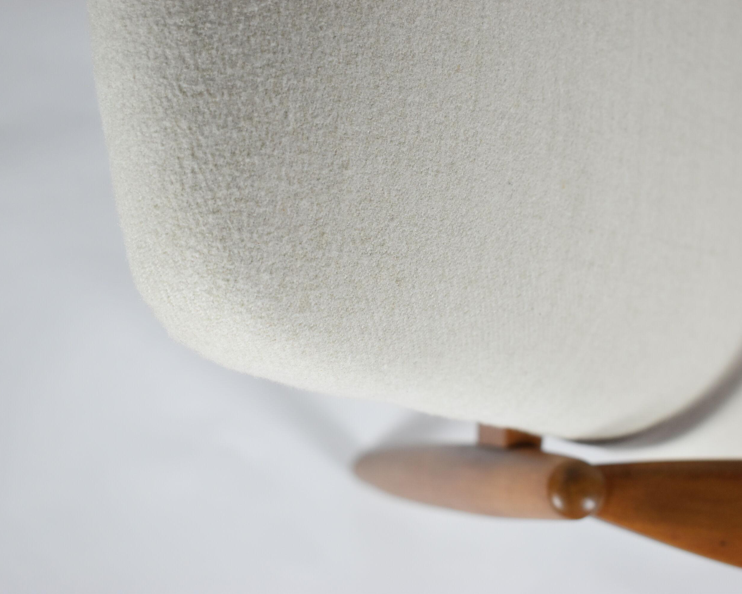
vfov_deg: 25.0
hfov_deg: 30.9
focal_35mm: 61
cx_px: 425
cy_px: 296
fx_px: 1339
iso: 800
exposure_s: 1/125
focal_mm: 36
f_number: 5
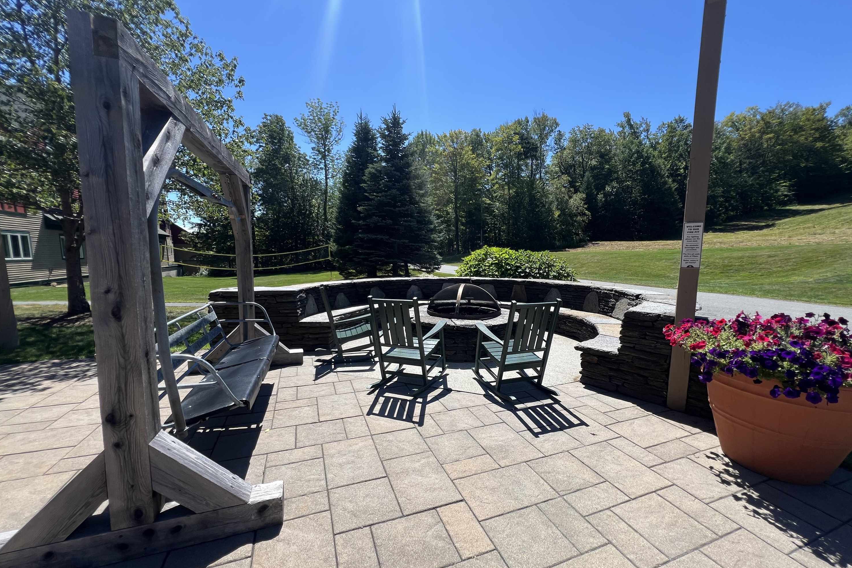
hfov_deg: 104.2
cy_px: 299
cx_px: 439
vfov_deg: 81.1
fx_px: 331
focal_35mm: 14
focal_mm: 1.57
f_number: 1.8
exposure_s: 1/919
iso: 32
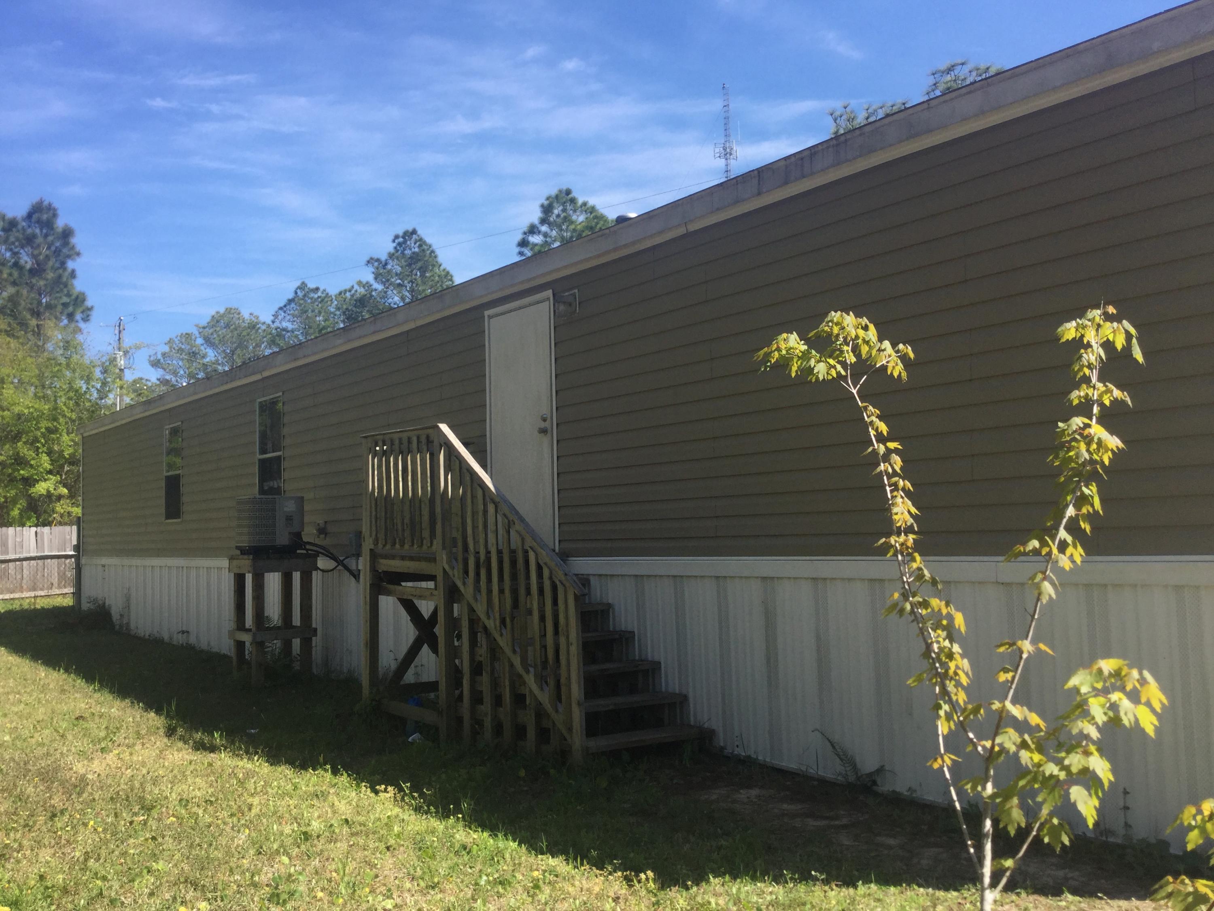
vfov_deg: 45.4
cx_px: 607
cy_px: 456
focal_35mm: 31
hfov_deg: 58.4
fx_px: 1087
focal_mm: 3.3
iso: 25
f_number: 2.4
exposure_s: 1/831
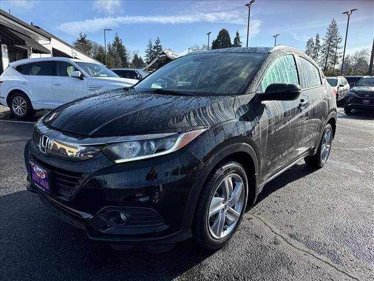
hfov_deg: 71.6
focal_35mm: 24
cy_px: 140
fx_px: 259
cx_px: 187
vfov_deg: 56.8
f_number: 1.78
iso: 100
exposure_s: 1/3425
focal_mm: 6.76
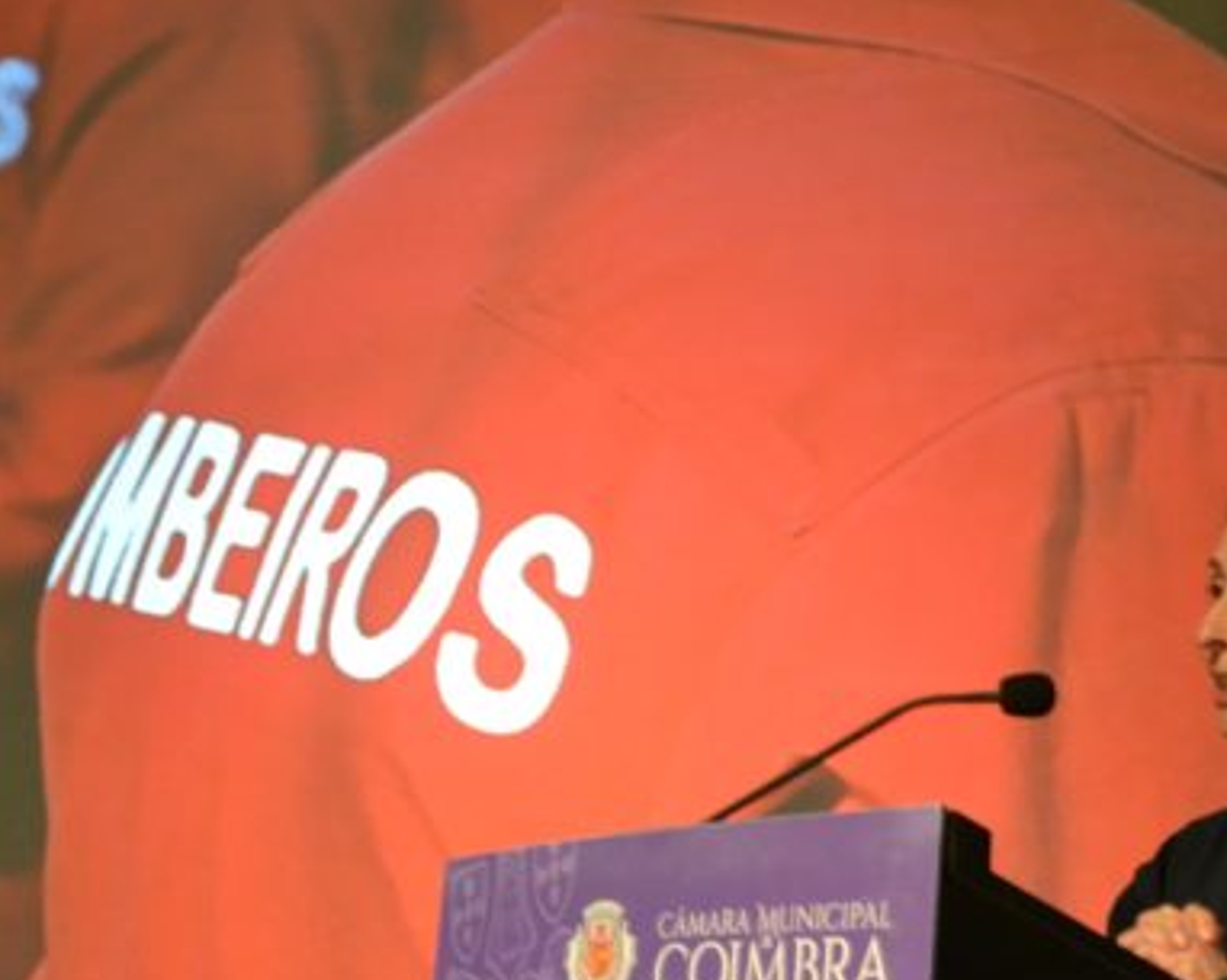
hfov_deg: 22.5
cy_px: 639
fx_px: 3084
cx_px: 742
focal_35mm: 85
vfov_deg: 18.0
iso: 3200
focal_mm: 32
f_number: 4.2
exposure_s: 1/13
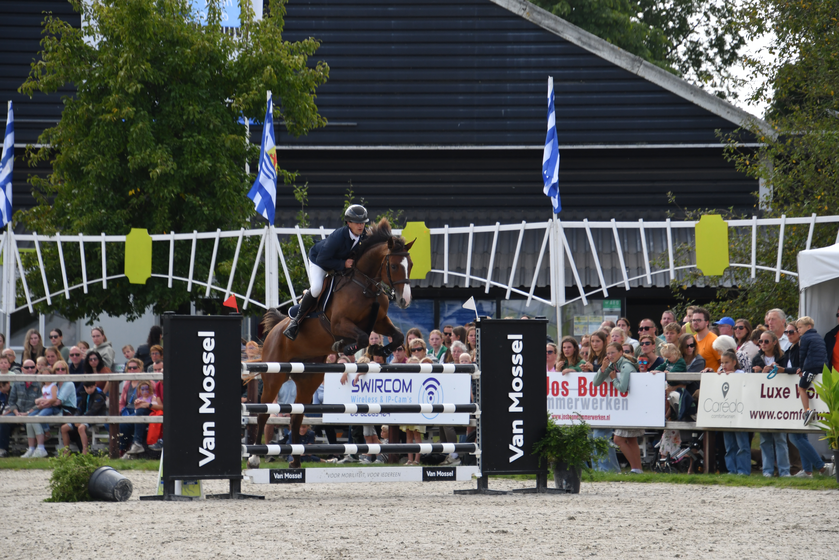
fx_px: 5406
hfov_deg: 8.9
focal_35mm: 232
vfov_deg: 5.9
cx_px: 420
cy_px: 280
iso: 400
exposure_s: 1/1000
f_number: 5.6
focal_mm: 155
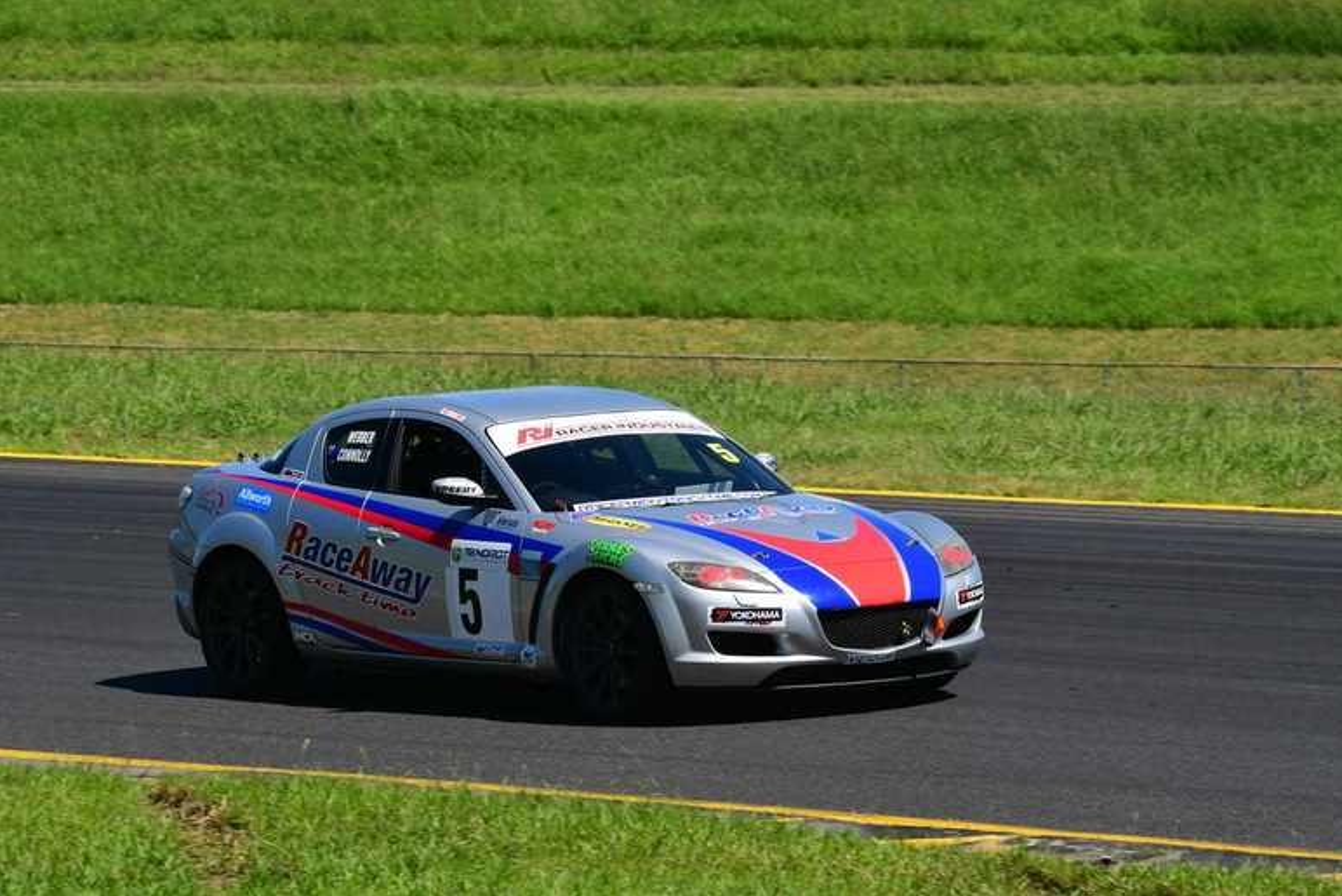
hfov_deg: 6.6
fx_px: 11595
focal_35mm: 311
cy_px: 433
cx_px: 666
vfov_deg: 4.4
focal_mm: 200
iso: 400
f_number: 11
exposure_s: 1/640
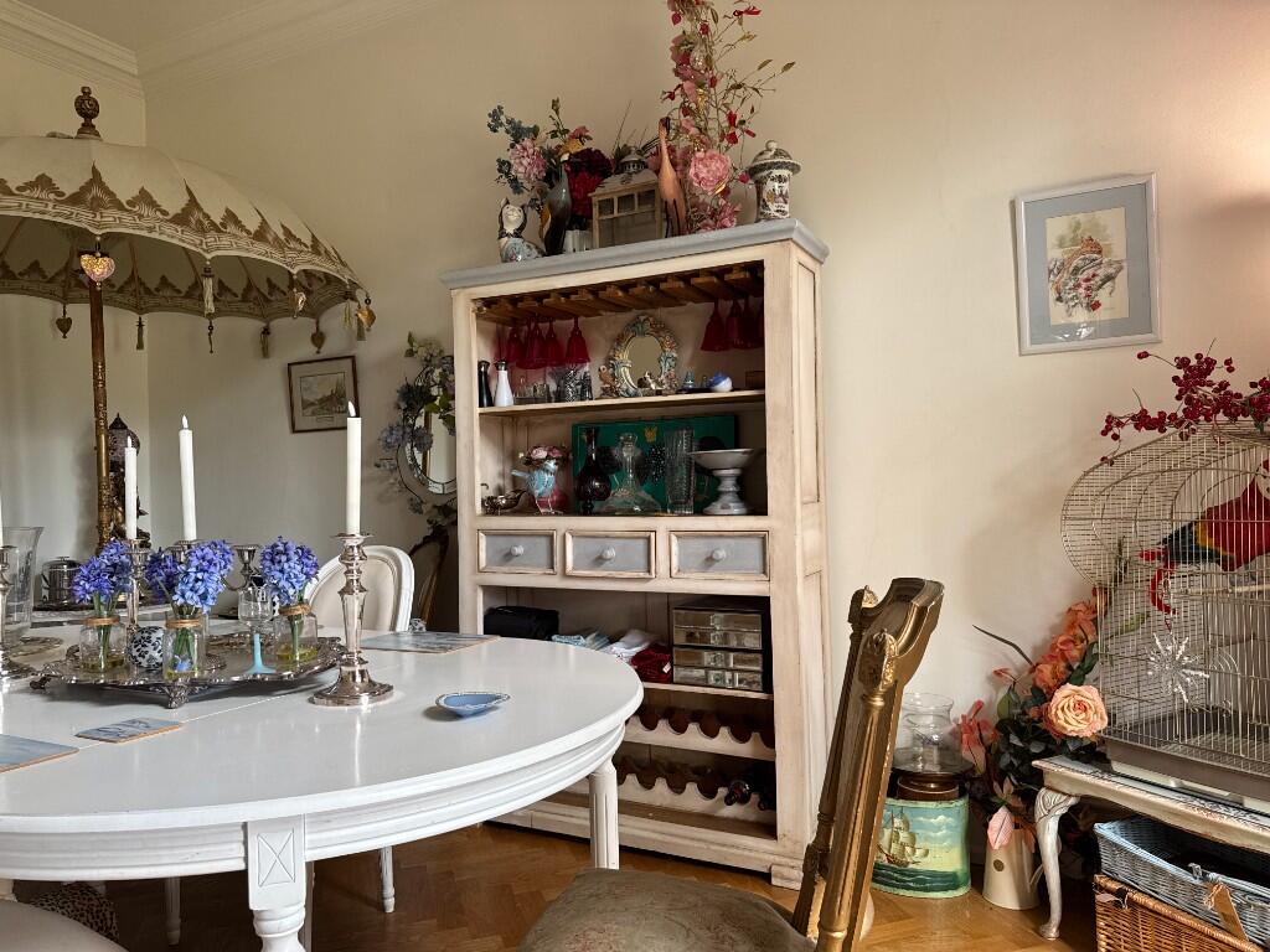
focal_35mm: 24
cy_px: 476
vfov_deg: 56.8
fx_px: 881
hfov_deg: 71.6
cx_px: 635
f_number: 1.78
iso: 160
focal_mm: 6.76
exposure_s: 1/100
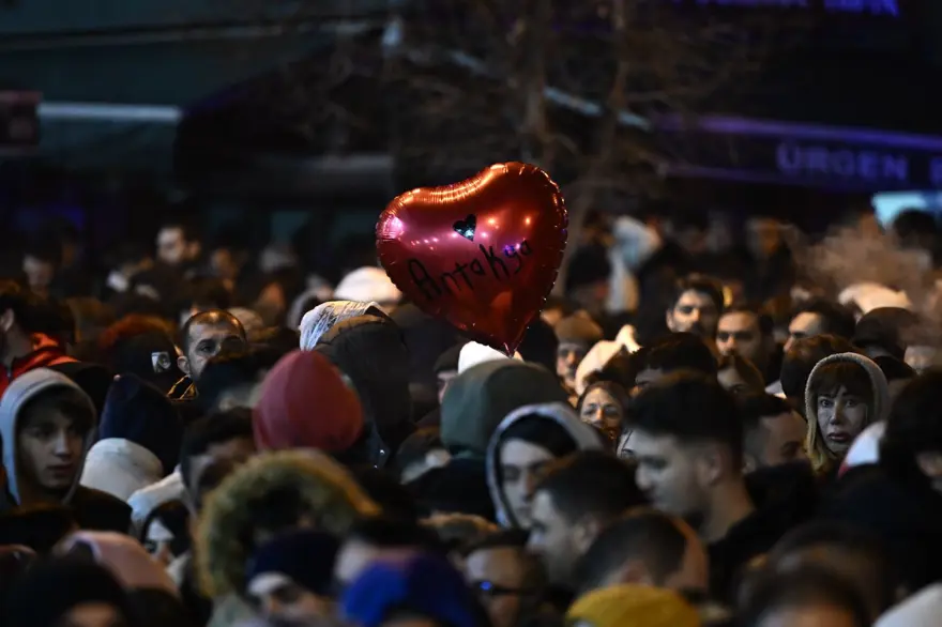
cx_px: 471
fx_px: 7847
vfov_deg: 4.6
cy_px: 314
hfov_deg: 6.9
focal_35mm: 300
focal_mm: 200
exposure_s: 1/80
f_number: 2.8
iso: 3200
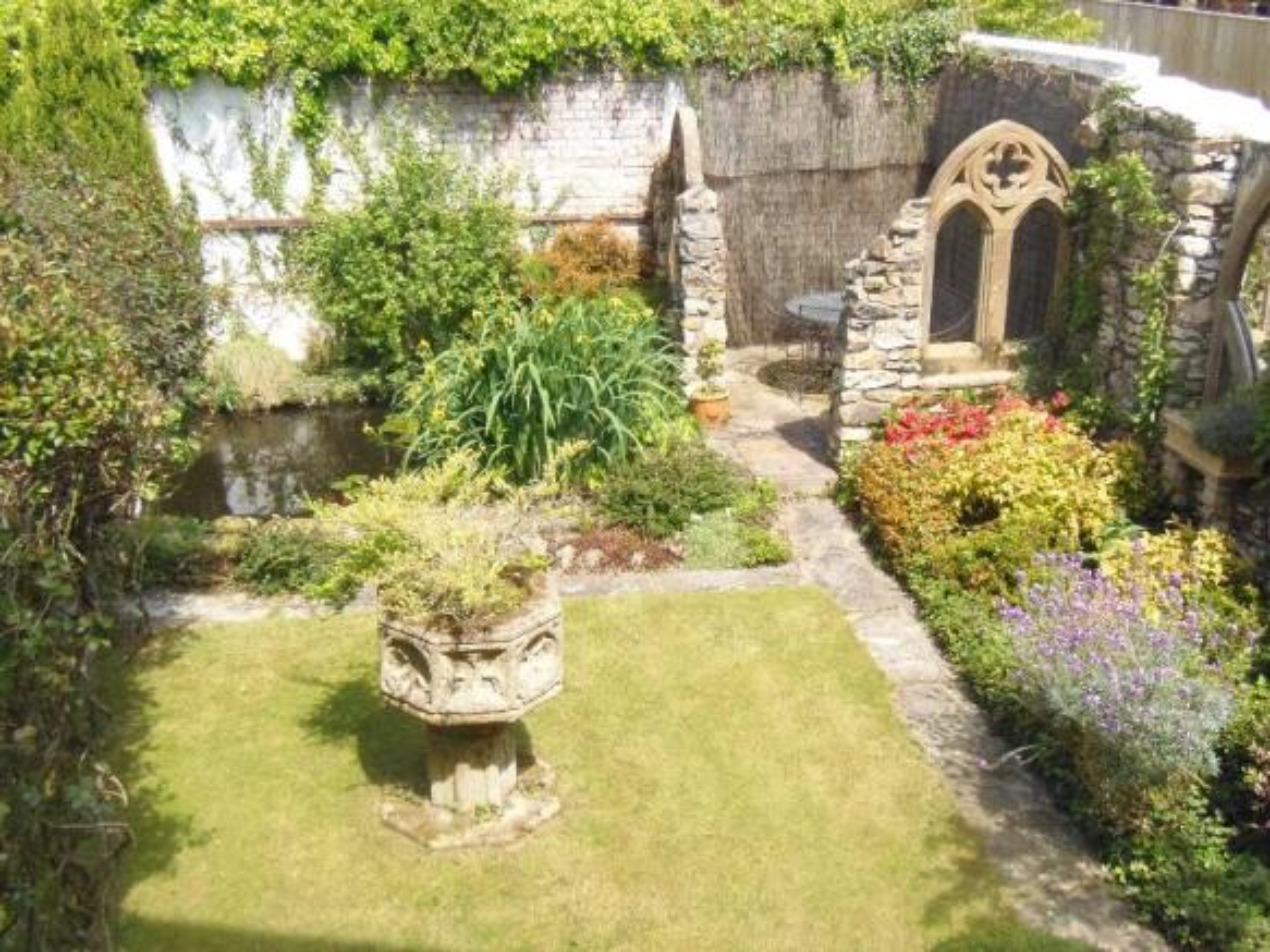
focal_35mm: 35
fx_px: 1284
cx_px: 635
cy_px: 476
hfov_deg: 52.6
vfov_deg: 40.7
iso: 400
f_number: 6.3
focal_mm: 6.5
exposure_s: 1/400
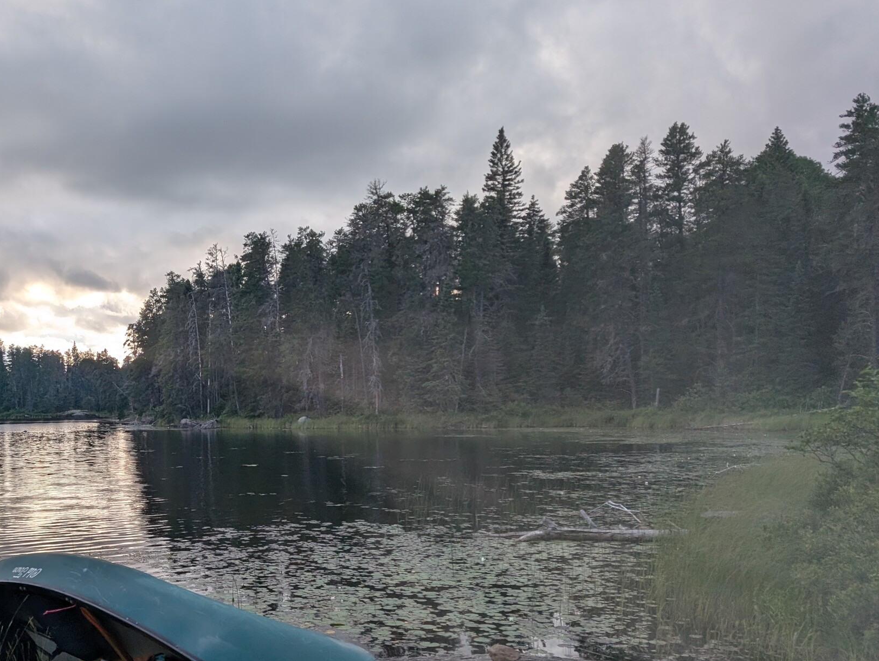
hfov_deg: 47.9
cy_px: 404
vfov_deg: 38.6
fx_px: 941
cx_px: 207
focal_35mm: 37
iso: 22
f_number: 1.68
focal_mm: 6.9
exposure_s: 1/635
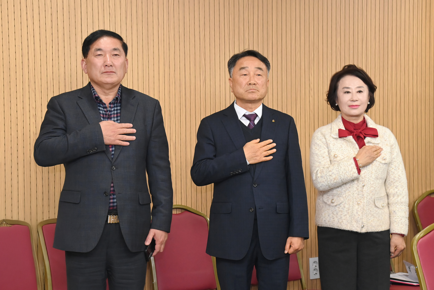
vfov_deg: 16.7
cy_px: 145
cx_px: 217
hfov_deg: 24.8
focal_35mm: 82
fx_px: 988
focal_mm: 82
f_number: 6.3
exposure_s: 1/250
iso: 4000
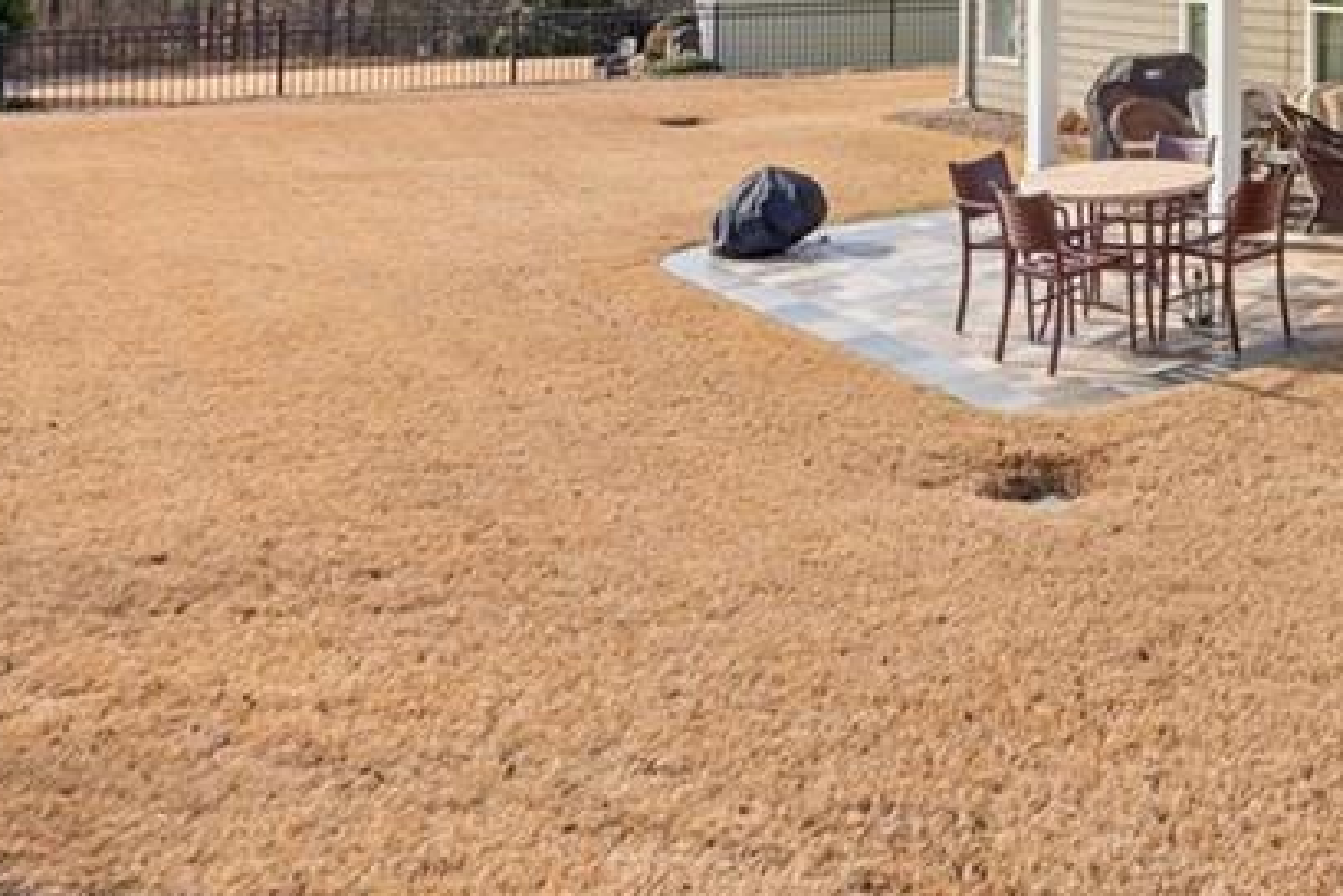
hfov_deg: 38.0
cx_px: 1527
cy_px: -115
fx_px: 1539
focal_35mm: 41
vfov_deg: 29.0
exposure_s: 1/2500
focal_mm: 16.5
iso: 1250
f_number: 5.6
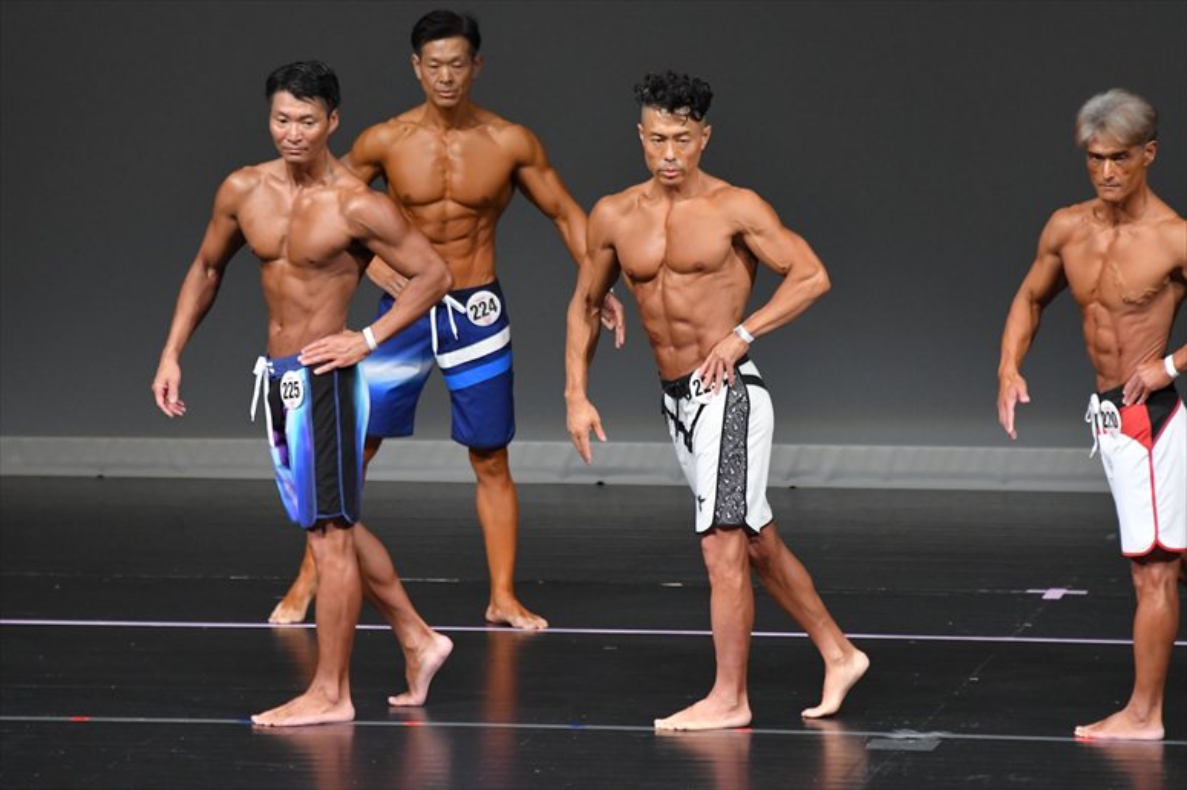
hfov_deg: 6.5
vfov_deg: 4.4
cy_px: 395
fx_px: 10381
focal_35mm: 315
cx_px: 594
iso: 4000
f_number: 5.6
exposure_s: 1/400
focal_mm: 210
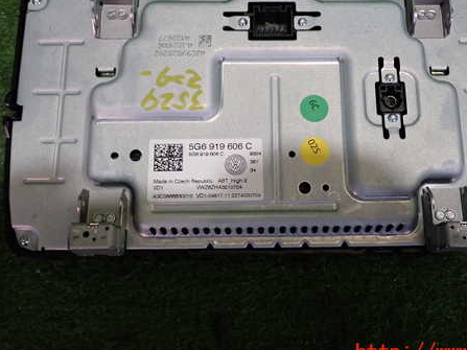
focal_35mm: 43
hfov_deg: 43.7
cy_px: 132
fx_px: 580
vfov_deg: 33.4
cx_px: 278
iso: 400
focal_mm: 5.79
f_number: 2.4
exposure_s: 1/30
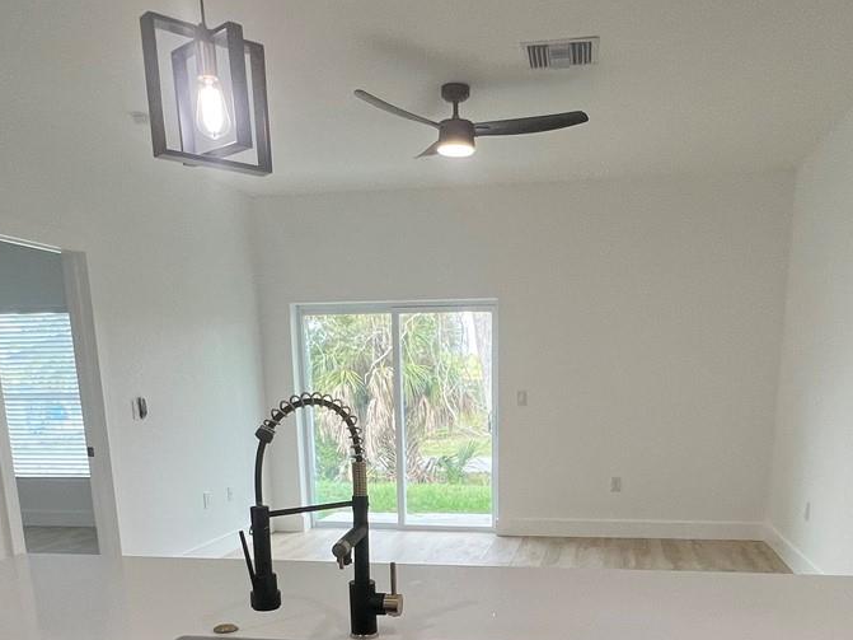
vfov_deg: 41.7
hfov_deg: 58.3
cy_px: 579
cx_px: 468
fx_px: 764
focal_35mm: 31
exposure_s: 1/120
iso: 80
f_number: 1.8
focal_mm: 1.57
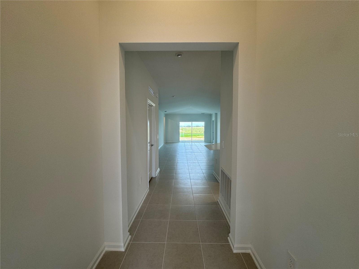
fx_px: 145
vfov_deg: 85.7
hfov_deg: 102.1
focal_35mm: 14
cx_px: 180
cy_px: 134
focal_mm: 2.22
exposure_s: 1/120
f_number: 2.2
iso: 80
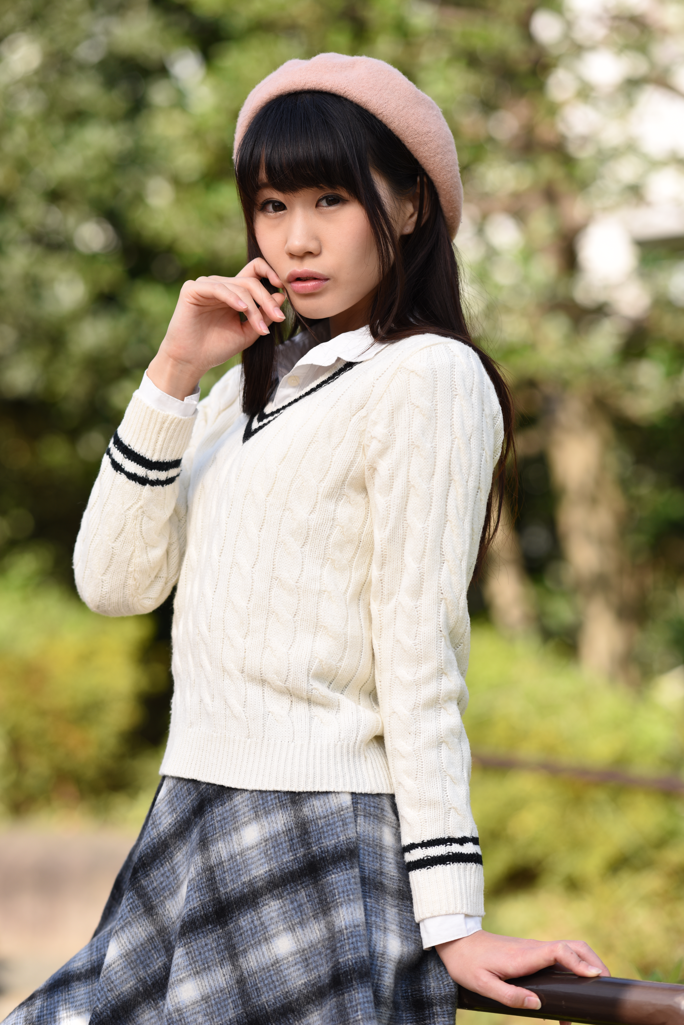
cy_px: 512
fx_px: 2990
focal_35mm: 105
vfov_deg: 19.5
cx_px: 342
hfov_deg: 13.1
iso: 100
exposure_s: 1/800
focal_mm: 105
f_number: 2.8
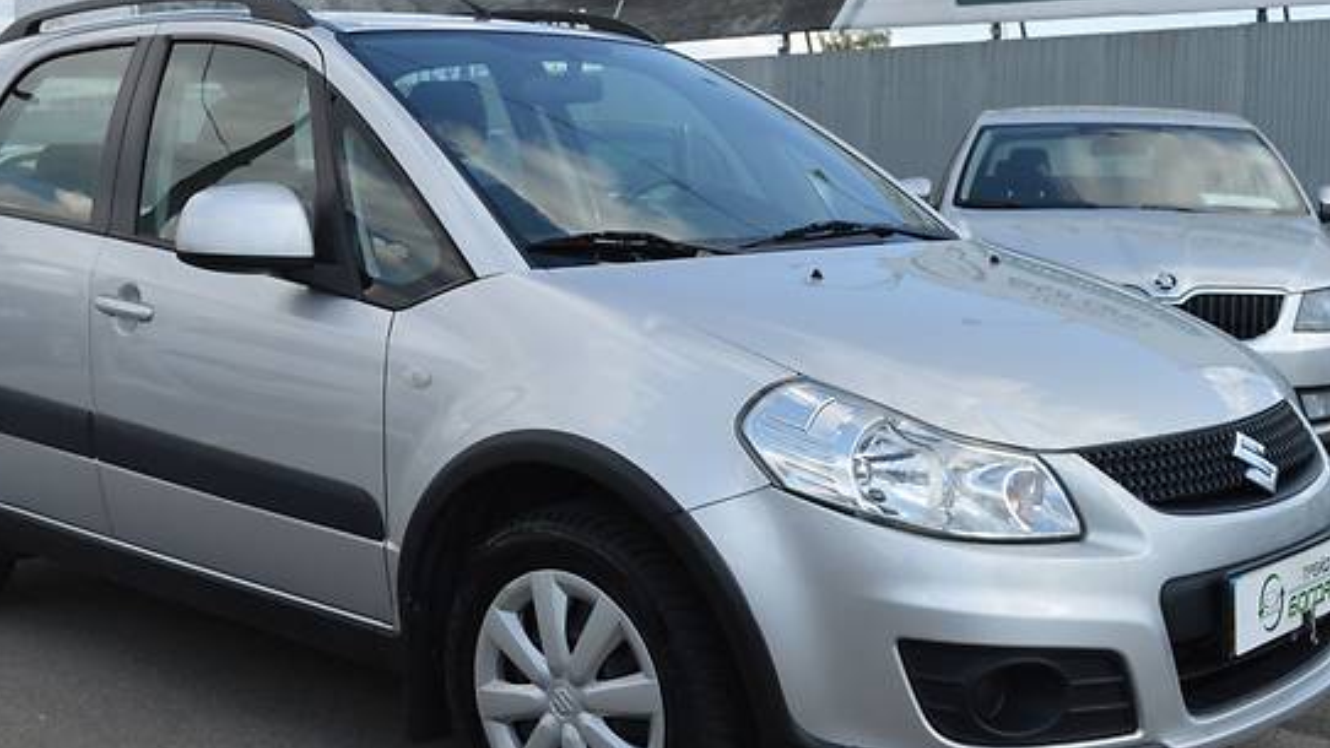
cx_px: 589
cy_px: 439
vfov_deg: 23.5
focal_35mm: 51
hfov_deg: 40.5
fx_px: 1799
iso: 100
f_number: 7.1
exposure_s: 1/200
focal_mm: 22
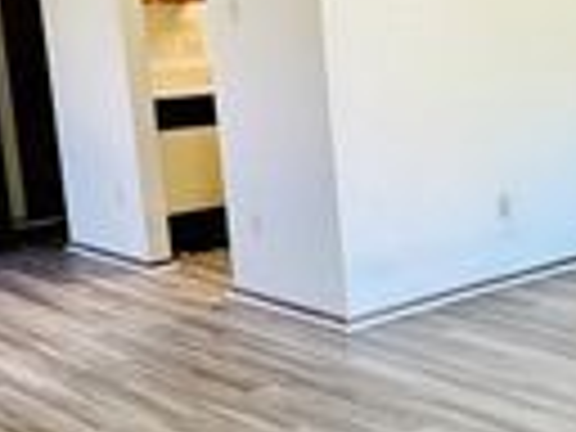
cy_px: 198
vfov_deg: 20.7
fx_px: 1181
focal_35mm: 71
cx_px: 662
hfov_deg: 25.1
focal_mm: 2.22
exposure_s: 1/60
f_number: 2.2
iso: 250
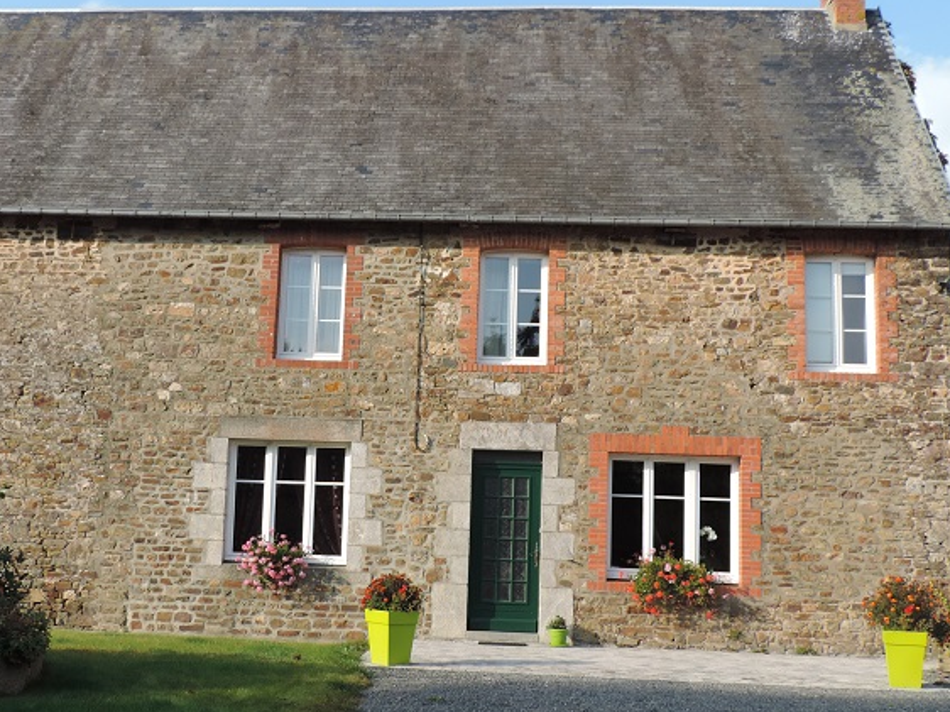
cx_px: 369
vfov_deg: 30.9
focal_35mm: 47
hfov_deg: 40.2
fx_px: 1289
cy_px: 375
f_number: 3.2
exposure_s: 1/500
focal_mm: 5.8
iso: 80
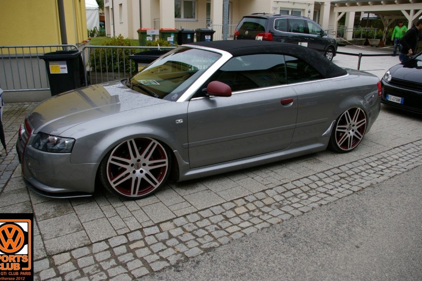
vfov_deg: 46.4
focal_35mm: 28
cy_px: 137
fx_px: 328
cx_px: 205
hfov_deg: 65.5
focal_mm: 18
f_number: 6.7
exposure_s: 1/125
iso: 200
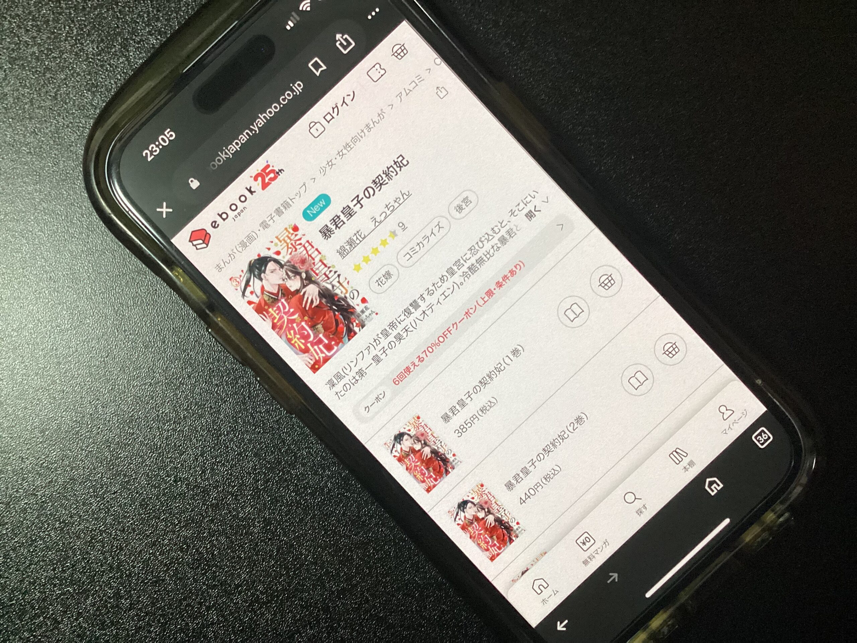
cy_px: 322
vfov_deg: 45.4
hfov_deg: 58.4
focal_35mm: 31
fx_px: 767
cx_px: 428
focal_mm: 3.3
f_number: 2.4
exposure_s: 1/60
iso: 250
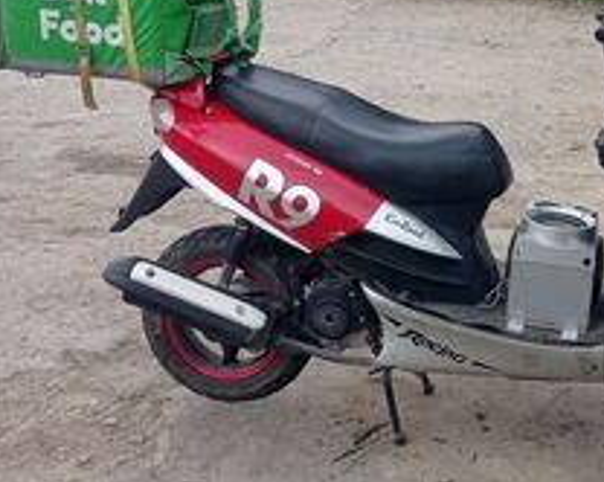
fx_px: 1161
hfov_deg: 28.3
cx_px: 511
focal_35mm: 65
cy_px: 118
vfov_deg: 23.2
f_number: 1.79
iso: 100
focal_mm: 4.74
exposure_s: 1/153
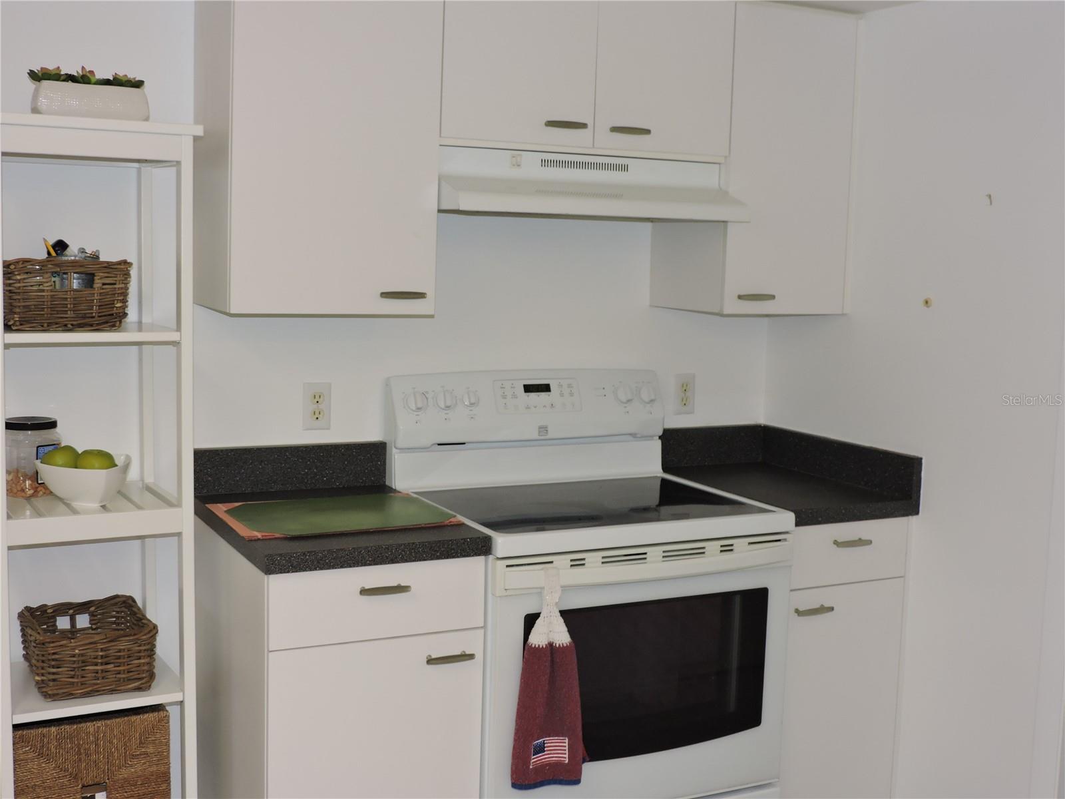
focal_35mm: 43
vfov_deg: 33.6
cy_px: 400
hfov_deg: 43.9
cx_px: 532
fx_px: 1323
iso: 200
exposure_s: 1/30
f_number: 3.4
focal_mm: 7.7
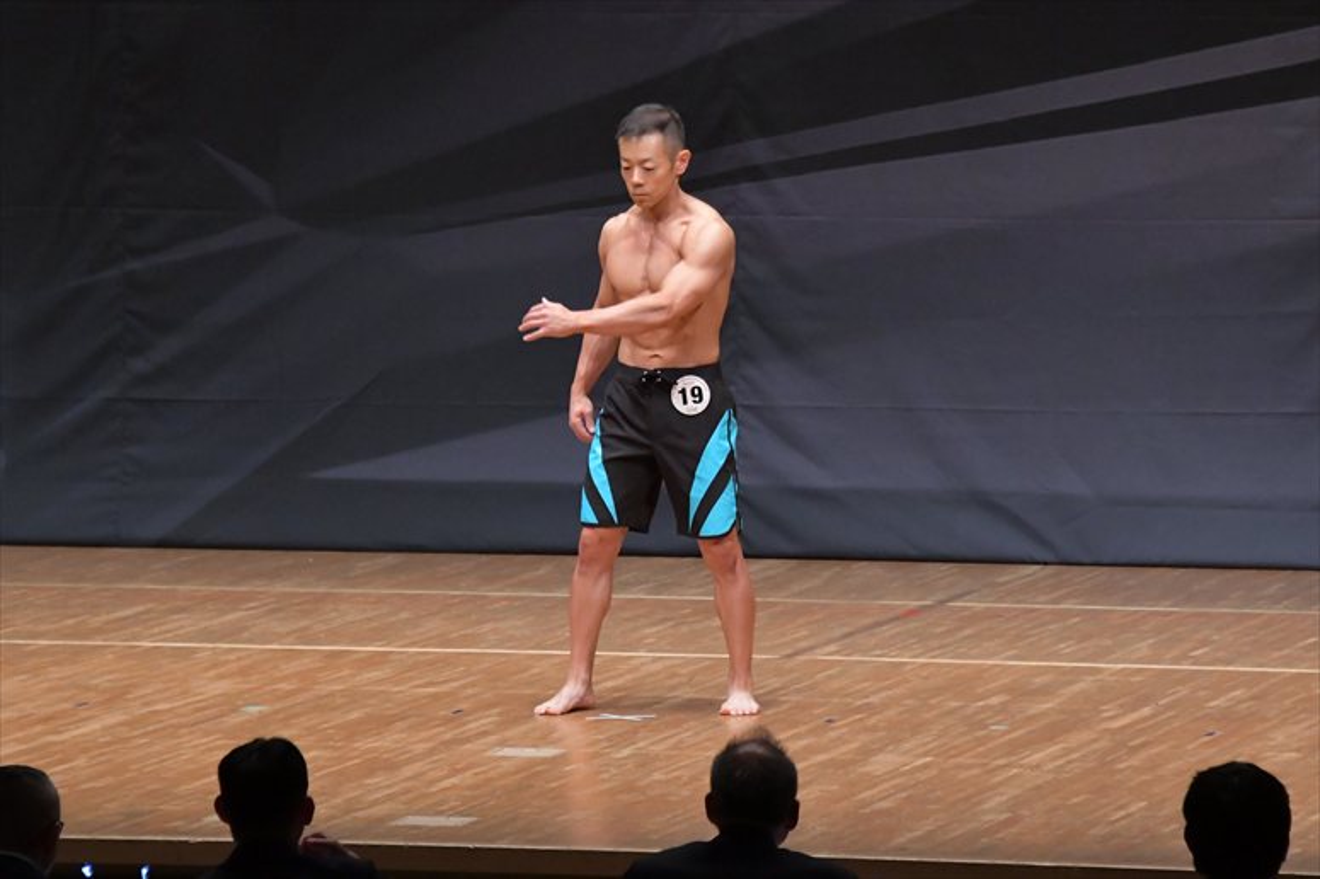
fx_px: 9346
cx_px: 660
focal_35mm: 255
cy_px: 440
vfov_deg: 5.4
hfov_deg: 8.1
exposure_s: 1/400
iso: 6400
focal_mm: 170
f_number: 5.6
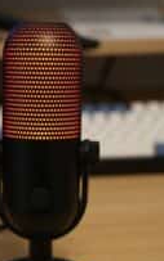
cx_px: 58
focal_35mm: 92
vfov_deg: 22.5
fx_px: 657
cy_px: 134
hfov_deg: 14.2
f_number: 4
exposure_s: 1/50
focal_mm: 47
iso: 640
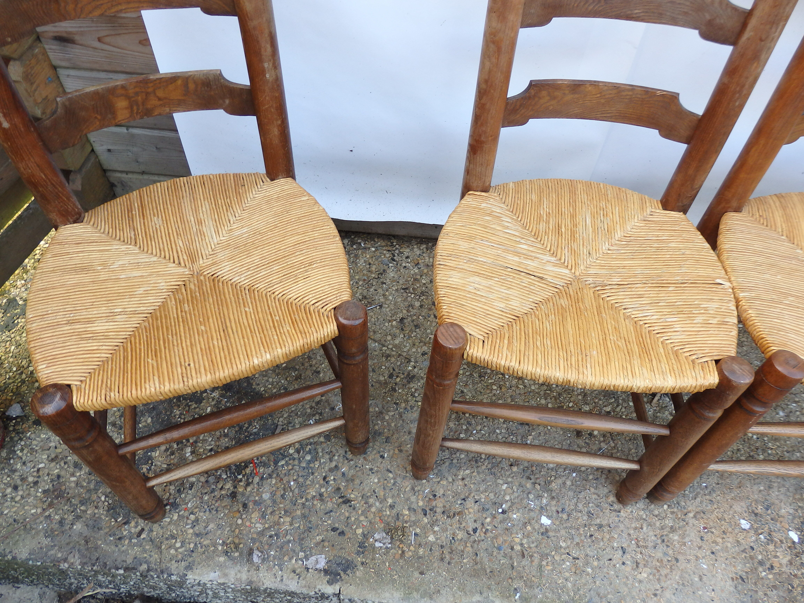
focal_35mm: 25
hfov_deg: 69.4
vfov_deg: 54.9
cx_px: 402
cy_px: 302
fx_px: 581
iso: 125
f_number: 3
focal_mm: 4.5
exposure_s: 1/80
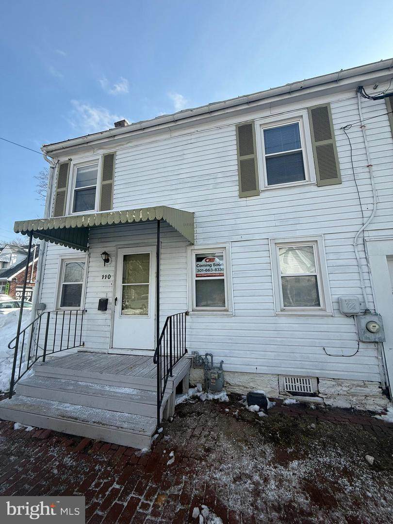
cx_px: 196
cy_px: 262
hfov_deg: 85.7
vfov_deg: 102.1
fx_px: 212
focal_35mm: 14
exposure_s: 1/1534
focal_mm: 2.22
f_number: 2.2
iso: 50
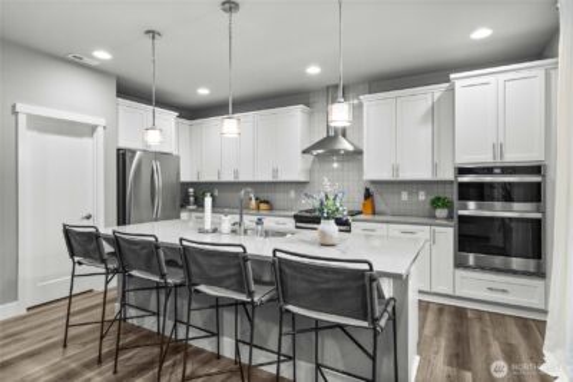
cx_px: 286
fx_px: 287
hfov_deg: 90.0
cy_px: 191
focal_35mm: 18
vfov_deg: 67.4
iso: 1000
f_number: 7.1
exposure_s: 1/4
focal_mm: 18
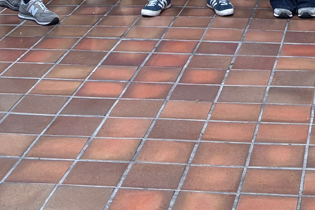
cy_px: -247
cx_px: 236
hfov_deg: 18.5
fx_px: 962
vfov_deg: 11.0
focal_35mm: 110
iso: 125
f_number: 1.6
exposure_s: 1/50
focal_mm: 5.96
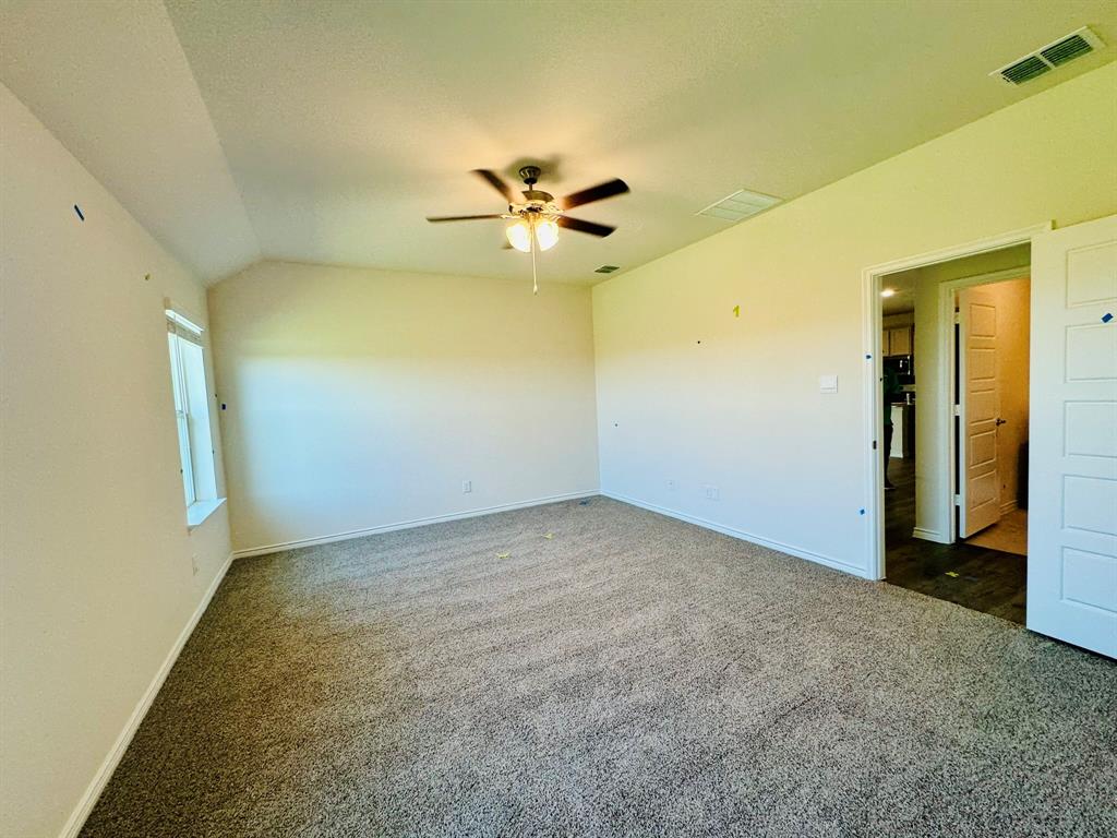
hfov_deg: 102.1
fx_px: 452
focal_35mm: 14
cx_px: 558
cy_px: 419
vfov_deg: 85.7
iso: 125
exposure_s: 1/120
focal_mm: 2.22
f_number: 2.2
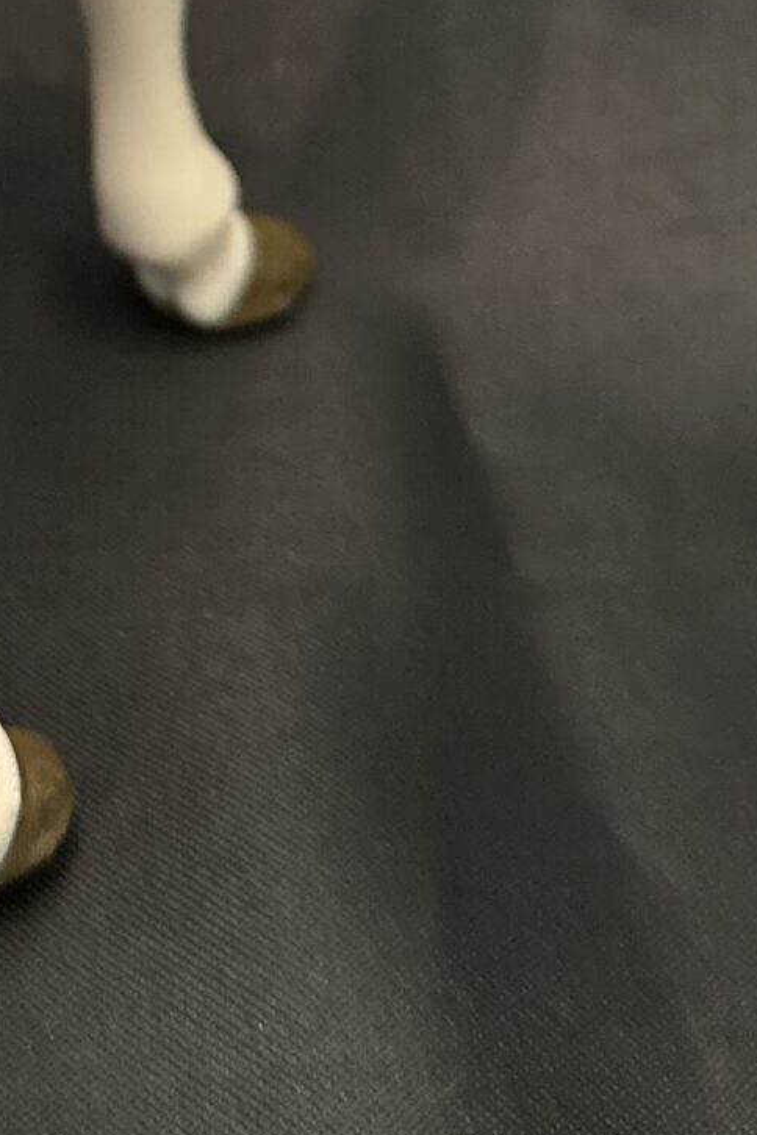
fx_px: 2775
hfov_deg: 15.0
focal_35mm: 88
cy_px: -269
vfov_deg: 21.3
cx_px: -133
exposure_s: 1/30
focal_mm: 6.86
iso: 800
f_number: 1.78
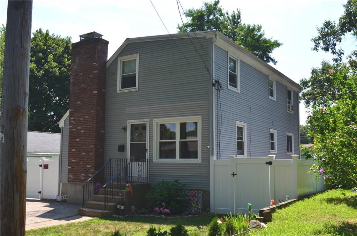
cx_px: 178
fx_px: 356
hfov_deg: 53.3
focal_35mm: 36
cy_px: 118
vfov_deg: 36.7
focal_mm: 24
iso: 125
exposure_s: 1/125
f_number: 11
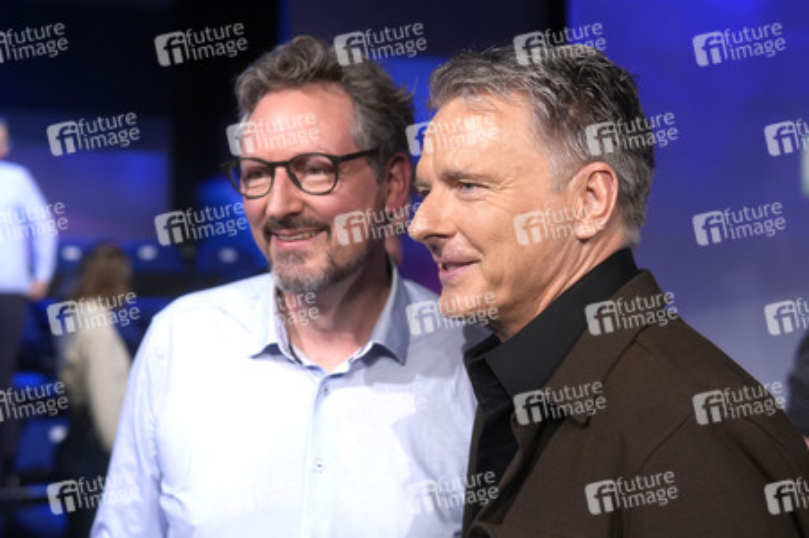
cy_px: 269
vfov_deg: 29.8
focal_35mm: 45
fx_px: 1010
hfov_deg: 43.6
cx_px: 404
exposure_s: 1/250
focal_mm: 30
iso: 640
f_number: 2.2
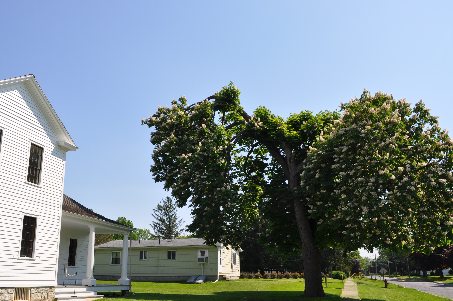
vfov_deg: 40.9
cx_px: 212
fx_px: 402
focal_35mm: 32
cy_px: 171
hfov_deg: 58.7
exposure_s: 1/400
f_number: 10
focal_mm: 18
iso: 200
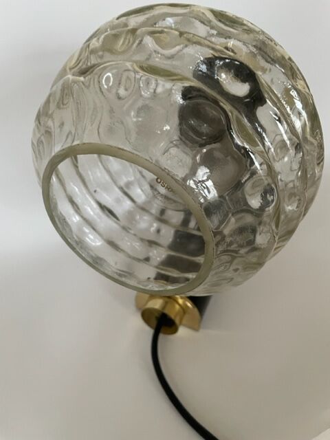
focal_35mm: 26
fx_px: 330
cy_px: 220
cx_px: 165
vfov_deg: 67.3
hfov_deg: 53.1
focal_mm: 4.2
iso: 320
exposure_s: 1/60
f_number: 1.6
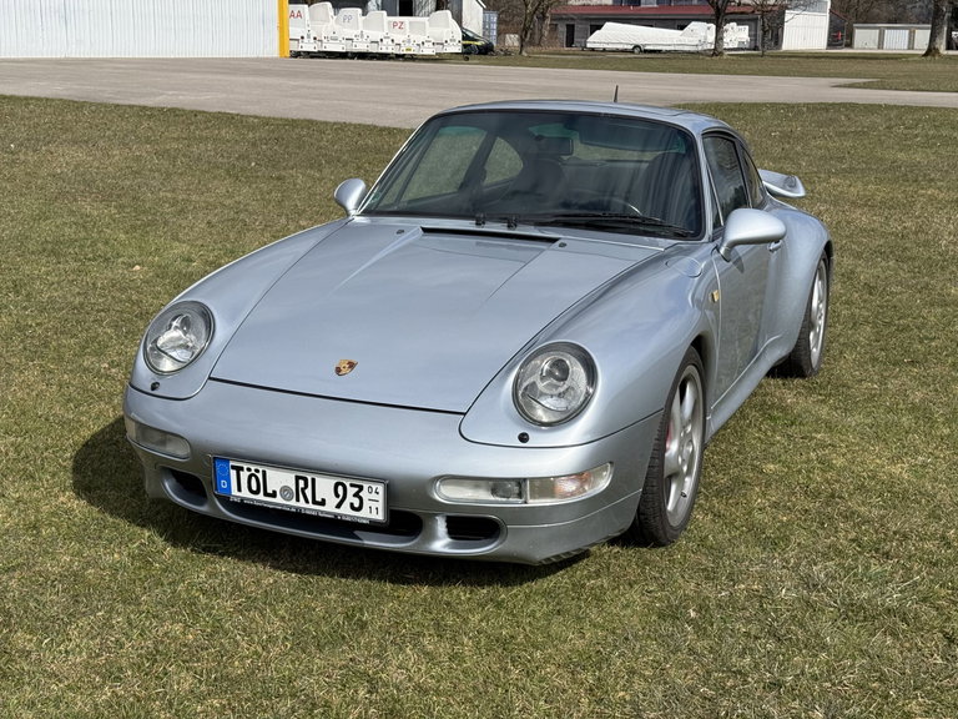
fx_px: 1328
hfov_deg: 39.7
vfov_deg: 30.3
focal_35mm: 48
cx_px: 479
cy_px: 360
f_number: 1.78
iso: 64
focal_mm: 6.76
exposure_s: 1/7143
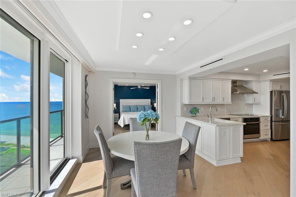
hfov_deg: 96.7
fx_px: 132
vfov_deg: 73.8
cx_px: 148
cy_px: 98
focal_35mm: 16
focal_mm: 16
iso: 100
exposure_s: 1/8
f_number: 9
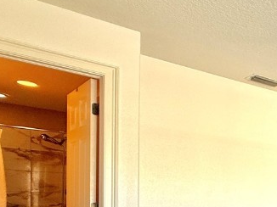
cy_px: 213
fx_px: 352
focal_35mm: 44
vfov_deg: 30.3
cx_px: 385
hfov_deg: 30.5
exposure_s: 1/120
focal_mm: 2.22
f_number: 2.2
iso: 80
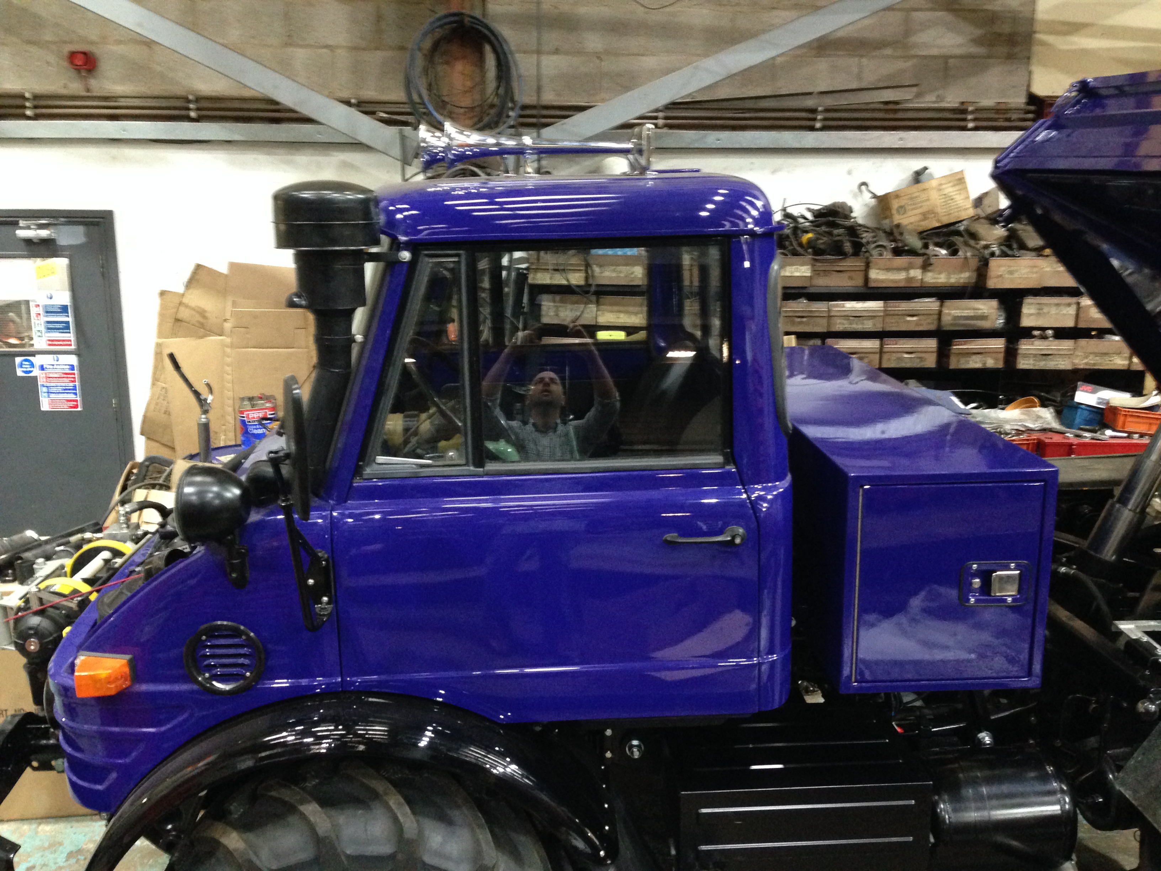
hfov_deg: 55.4
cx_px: 580
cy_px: 436
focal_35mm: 33
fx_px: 1107
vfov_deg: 42.9
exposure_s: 1/17
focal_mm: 4.12
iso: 400
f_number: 2.4
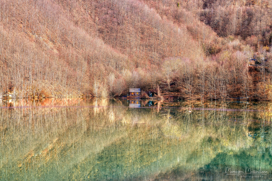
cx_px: 136
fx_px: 529
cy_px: 90
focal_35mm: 70
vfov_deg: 19.5
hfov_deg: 28.8
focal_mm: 70
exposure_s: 1/15
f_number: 10
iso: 100
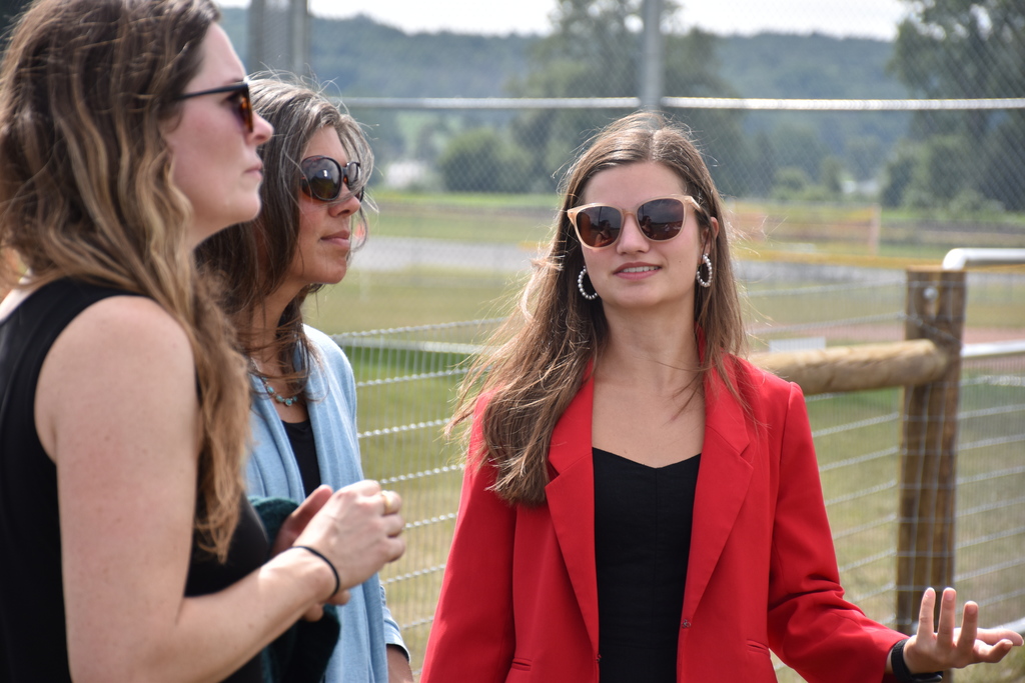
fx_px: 4058
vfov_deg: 9.6
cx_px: 512
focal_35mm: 142
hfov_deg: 14.4
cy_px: 342
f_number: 5.3
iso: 200
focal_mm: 95
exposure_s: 1/640
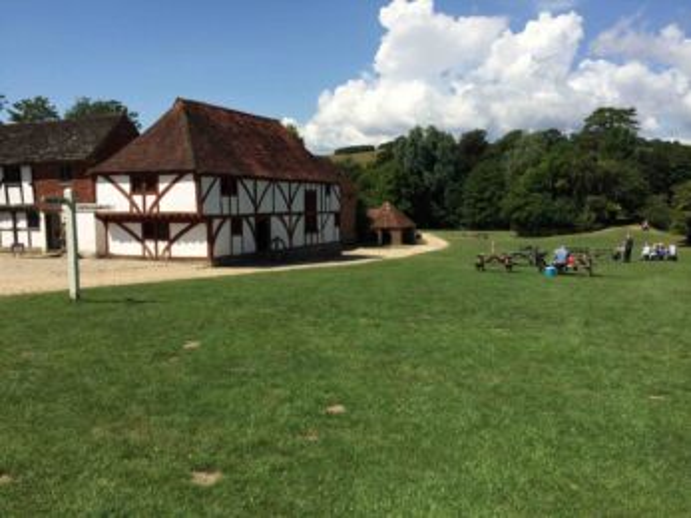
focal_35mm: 30
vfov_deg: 46.8
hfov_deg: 60.0
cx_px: 346
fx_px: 599
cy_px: 259
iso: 40
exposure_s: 1/3425
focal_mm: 4.12
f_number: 2.2
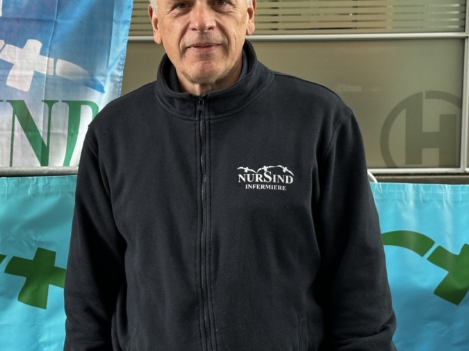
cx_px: 148
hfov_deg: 21.4
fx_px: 1233
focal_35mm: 91
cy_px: 189
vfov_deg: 16.2
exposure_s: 1/50
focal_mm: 6.86
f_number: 1.78
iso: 80
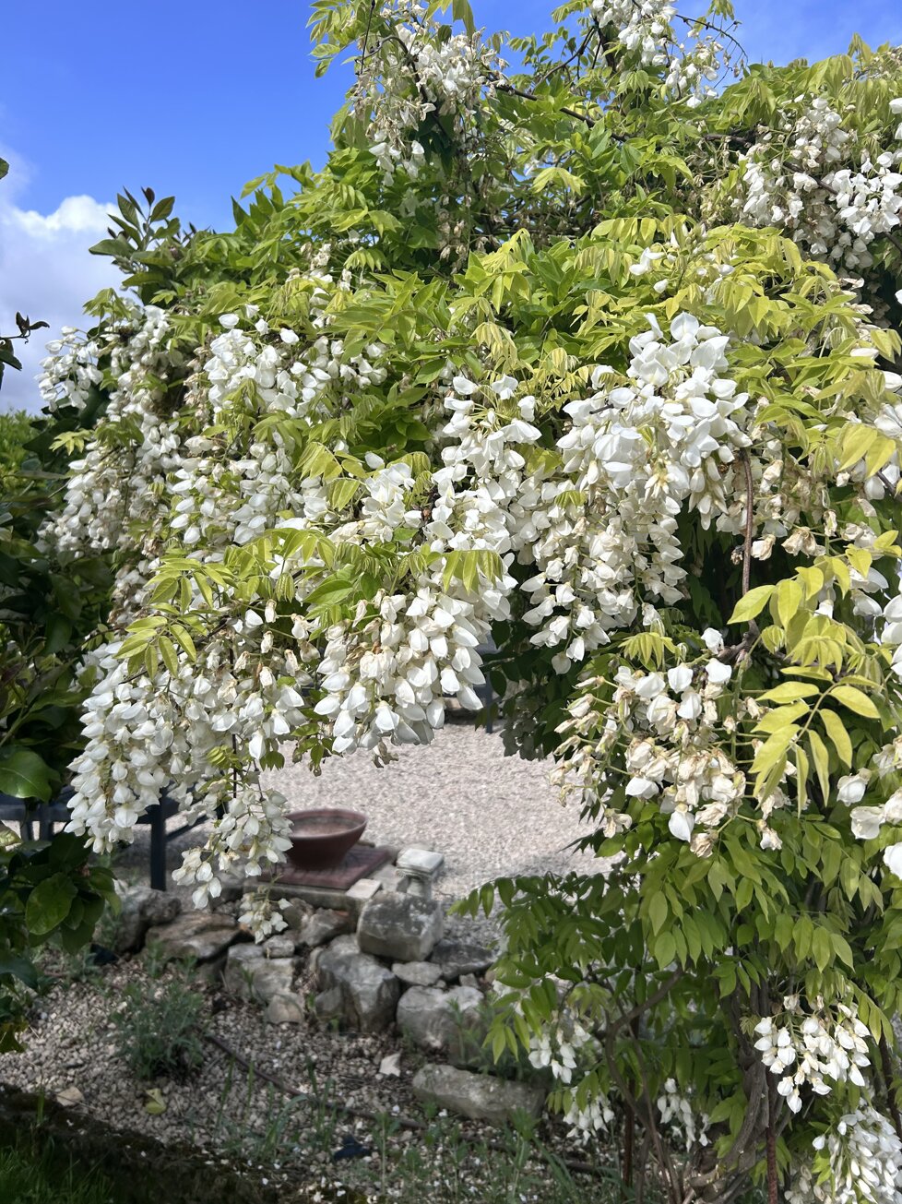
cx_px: 451
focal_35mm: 26
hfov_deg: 53.0
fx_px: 904
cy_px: 602
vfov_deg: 67.3
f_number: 1.5
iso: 50
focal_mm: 5.7
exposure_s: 1/3704
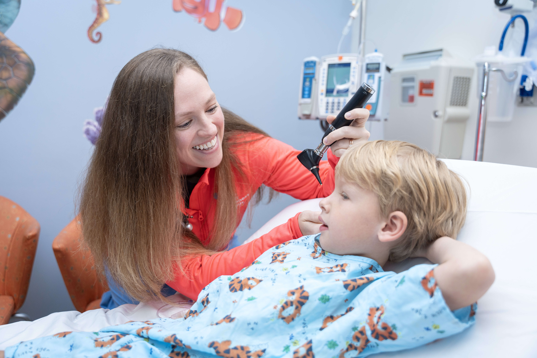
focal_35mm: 31
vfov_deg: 42.7
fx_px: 458
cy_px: 179
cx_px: 268
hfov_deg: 60.8
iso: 400
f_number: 2.8
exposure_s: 1/200
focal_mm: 30.7
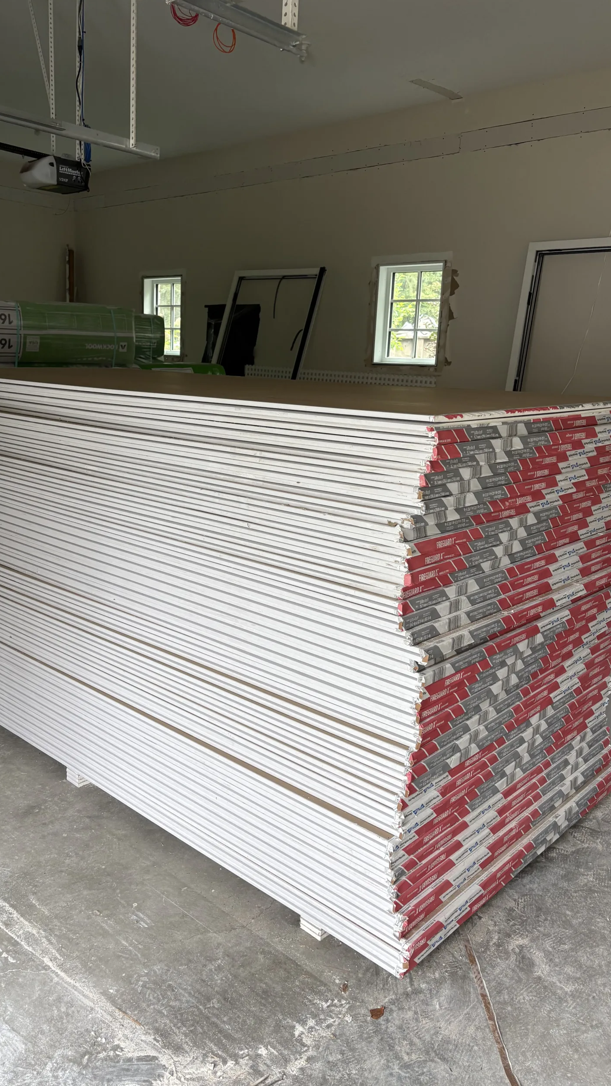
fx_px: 835
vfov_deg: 66.1
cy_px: 537
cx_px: 255
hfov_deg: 40.1
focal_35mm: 29
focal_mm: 5.96
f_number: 1.6
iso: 64
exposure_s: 1/122
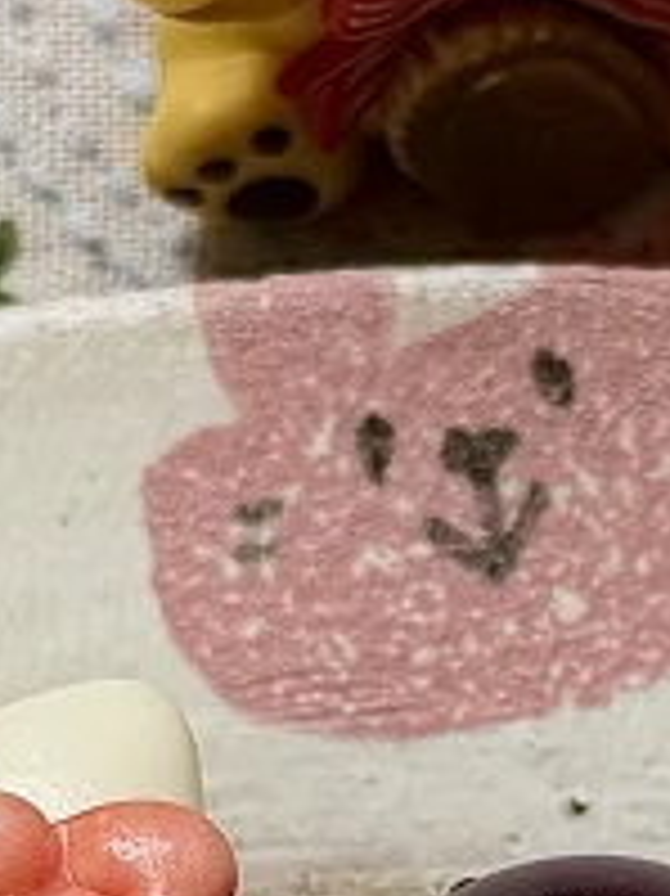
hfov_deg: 8.5
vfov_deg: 11.2
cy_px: 959
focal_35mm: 174
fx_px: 4495
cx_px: 553
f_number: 1.78
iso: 80
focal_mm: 6.76
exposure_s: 1/310
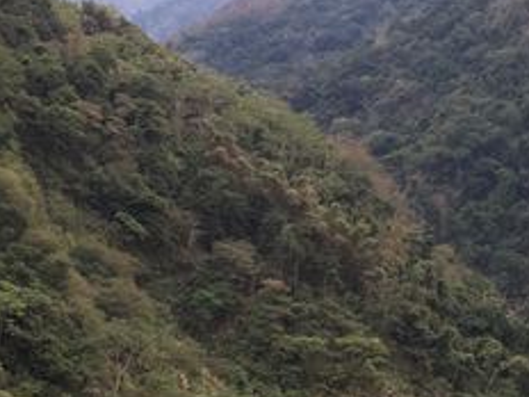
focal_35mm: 100
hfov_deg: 19.2
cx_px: 506
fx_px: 1528
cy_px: 418
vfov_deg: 14.5
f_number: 2.2
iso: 40
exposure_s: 1/120
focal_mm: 4.15
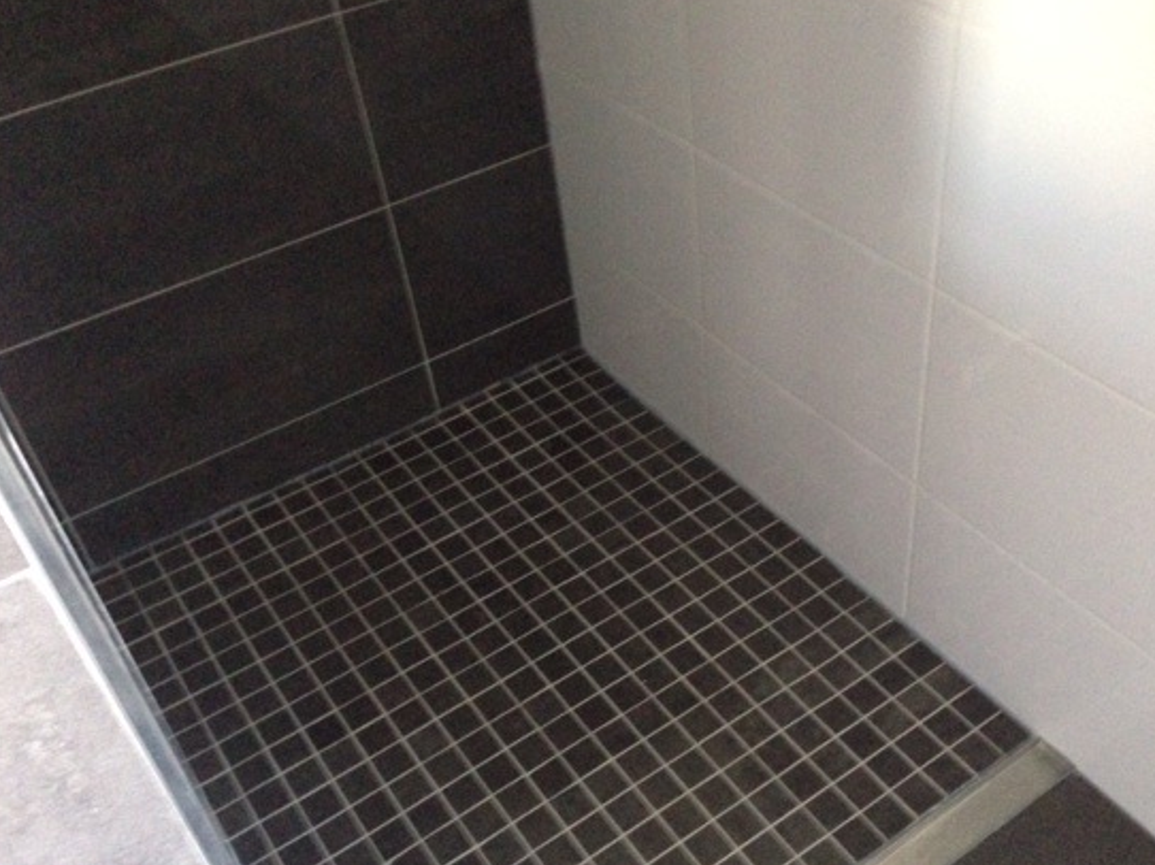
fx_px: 1301
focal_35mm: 39
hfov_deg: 47.7
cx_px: 658
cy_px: 454
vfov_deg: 36.8
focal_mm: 4.12
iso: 800
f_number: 2.4
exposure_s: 1/15
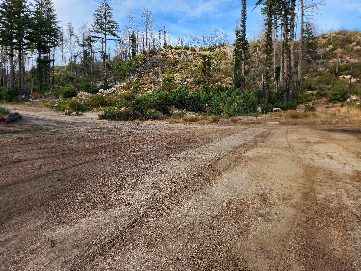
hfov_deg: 71.6
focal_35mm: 24
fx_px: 250
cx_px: 180
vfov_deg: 56.8
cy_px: 132
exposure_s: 1/250
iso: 20
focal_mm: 5.4
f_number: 1.8
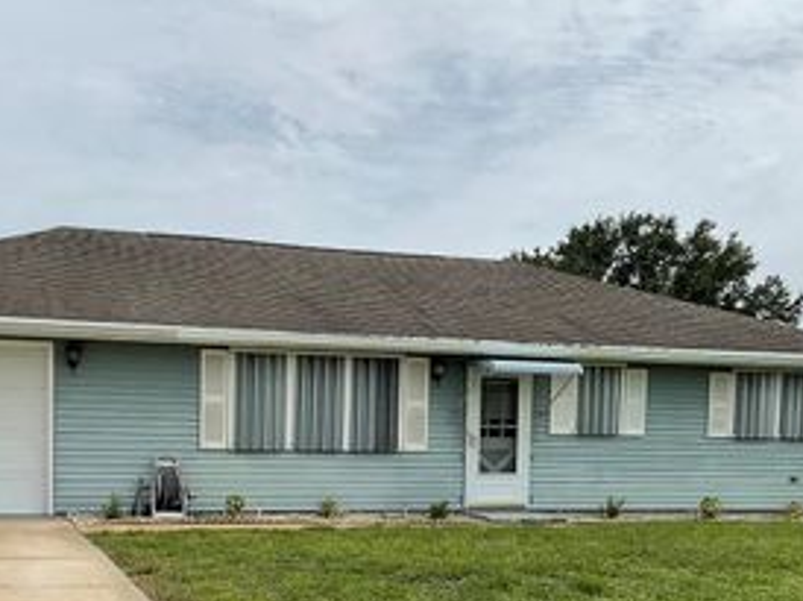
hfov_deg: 36.1
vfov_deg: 26.7
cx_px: 352
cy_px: 515
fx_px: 1228
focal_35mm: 53
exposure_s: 1/3534
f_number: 1.8
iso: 16
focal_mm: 3
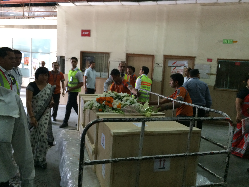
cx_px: 124
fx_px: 209
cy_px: 94
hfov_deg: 61.7
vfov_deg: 48.2
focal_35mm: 29
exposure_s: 1/30
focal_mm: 4.15
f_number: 2.2
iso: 200
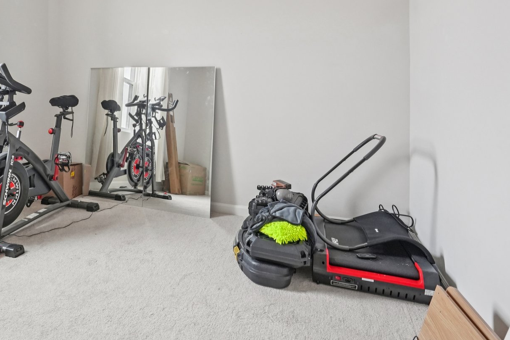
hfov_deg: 65.4
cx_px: 165
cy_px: 84
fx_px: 382
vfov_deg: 46.2
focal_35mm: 27
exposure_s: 1/30
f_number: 8
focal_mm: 16
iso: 800
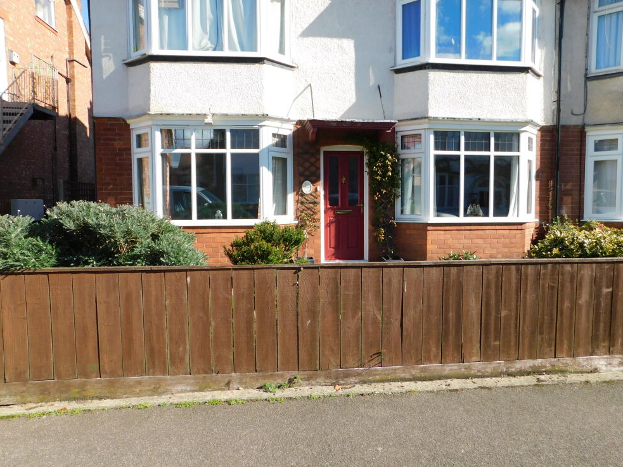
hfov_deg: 69.4
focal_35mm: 25
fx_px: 450
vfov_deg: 54.9
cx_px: 322
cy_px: 229
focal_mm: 4.1
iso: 125
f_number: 3
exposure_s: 1/800
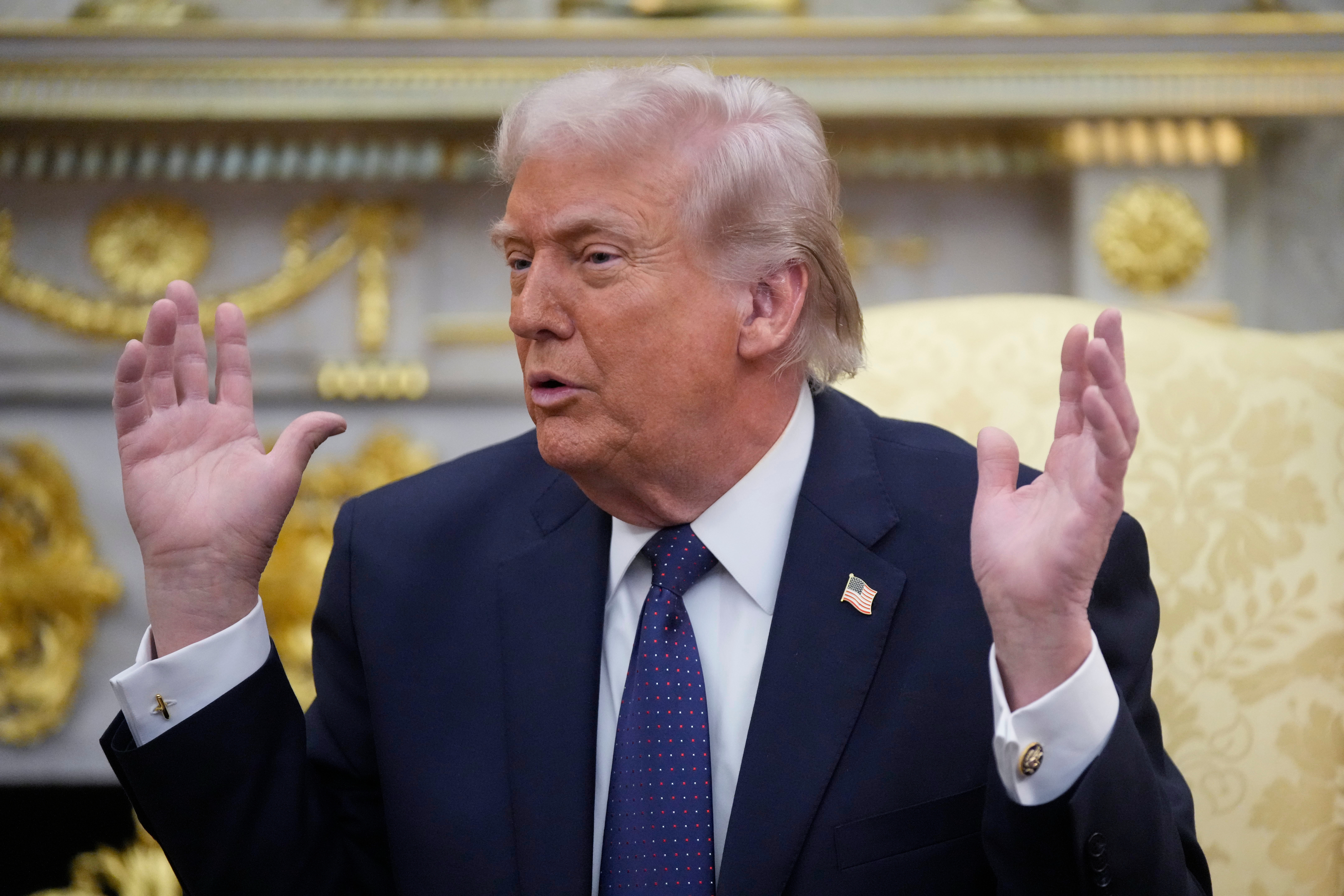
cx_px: 672
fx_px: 5637
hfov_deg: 13.6
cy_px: 448
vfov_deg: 9.1
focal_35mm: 151
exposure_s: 1/320
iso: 6400
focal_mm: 151
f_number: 2.8
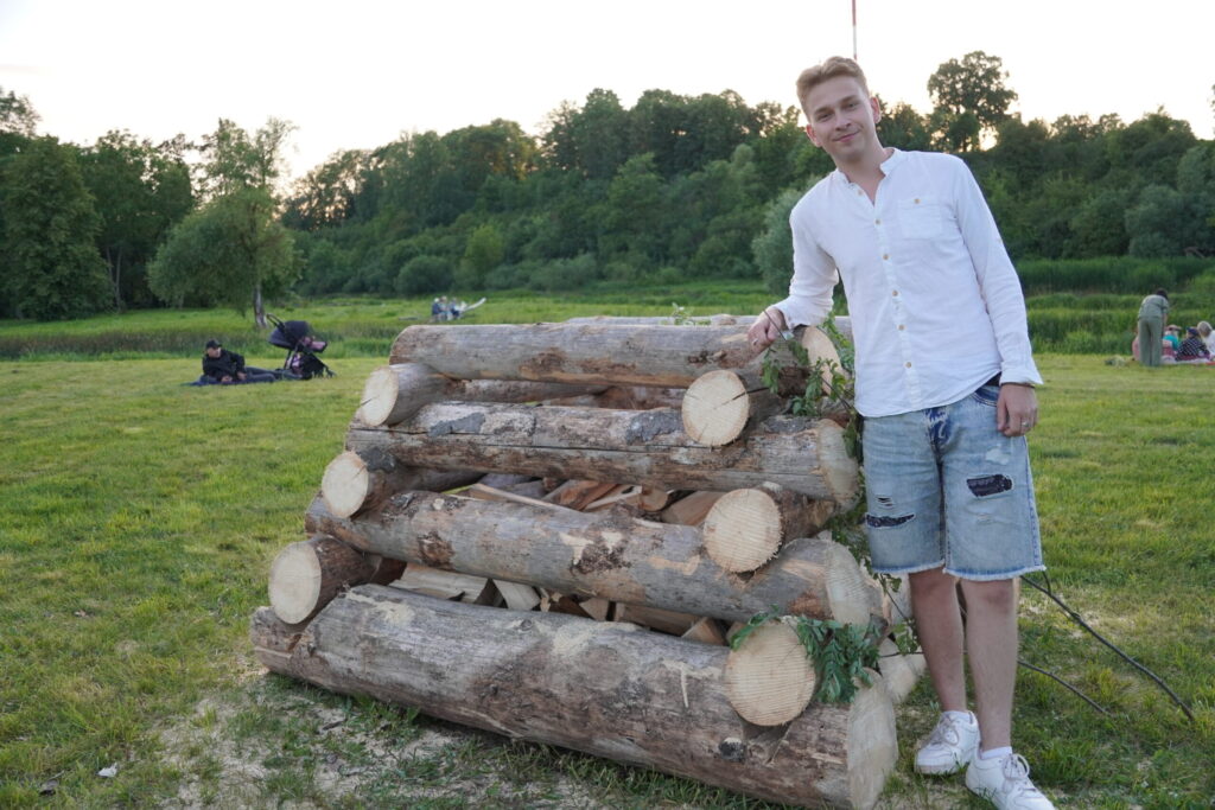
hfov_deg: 59.5
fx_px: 1063
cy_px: 405
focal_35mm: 32
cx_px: 608
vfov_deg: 41.7
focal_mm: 21
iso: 500
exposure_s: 1/160
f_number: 4
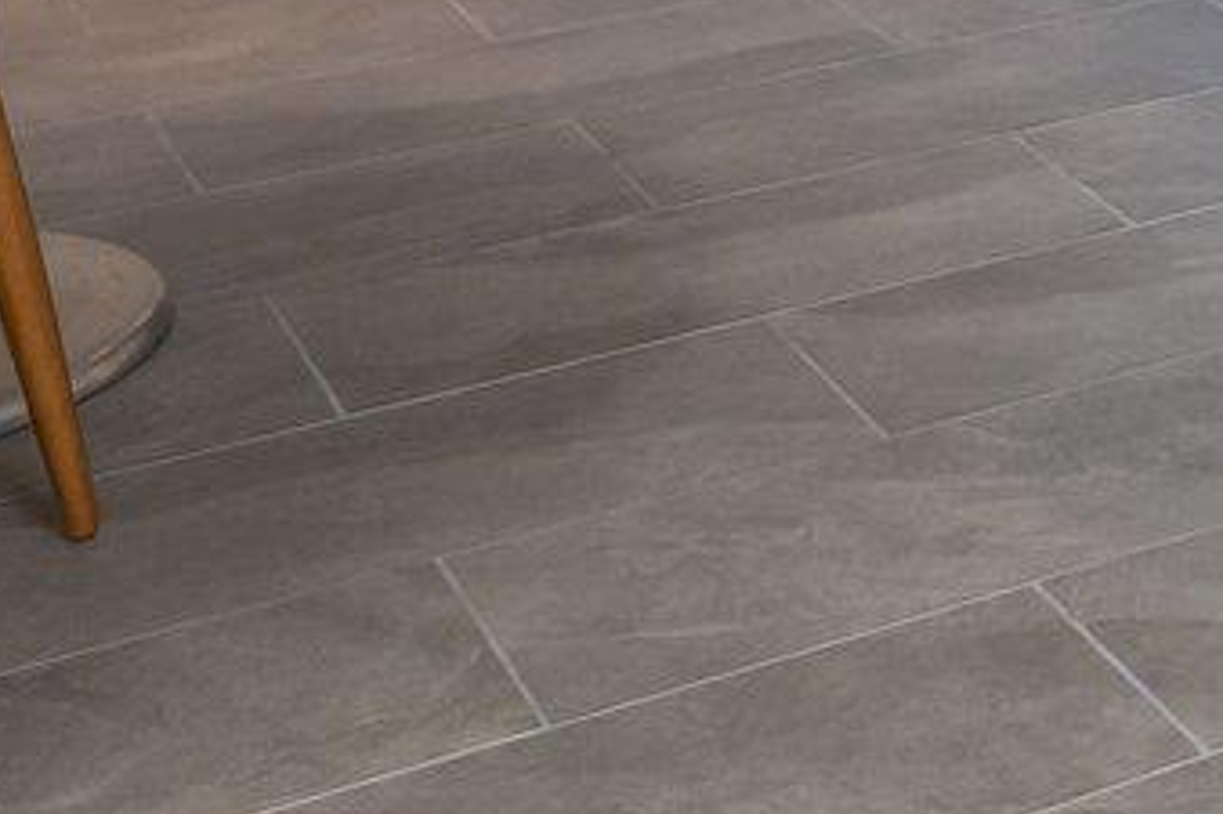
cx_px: 2410
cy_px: -1000
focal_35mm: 103
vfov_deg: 11.5
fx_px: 3497
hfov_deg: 15.8
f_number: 11
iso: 800
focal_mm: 17
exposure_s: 1/25
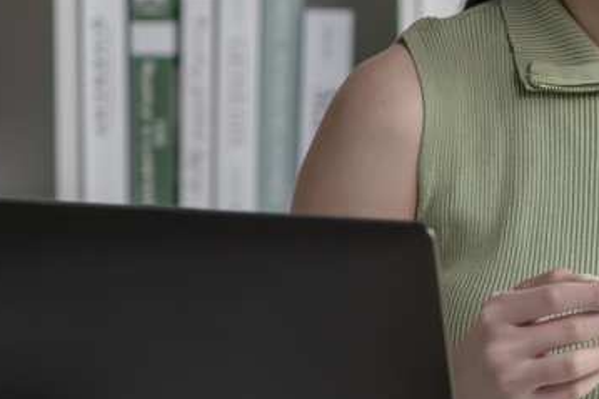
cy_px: 130
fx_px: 4939
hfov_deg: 6.9
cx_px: 808
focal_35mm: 297
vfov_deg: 4.6
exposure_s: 1/80
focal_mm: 85
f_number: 4
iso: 200
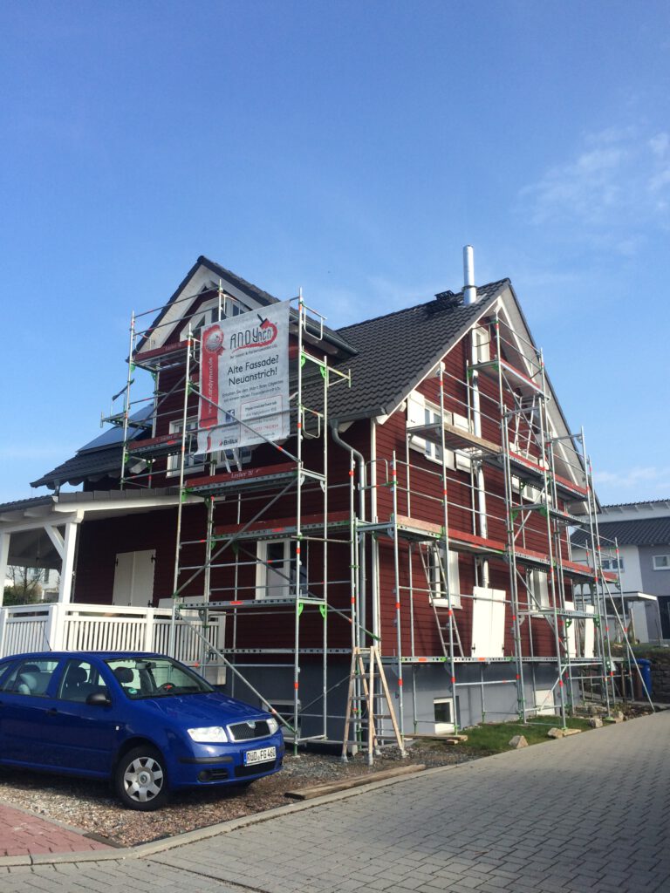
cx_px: 335
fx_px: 748
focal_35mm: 29
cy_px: 446
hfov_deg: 48.2
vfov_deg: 61.7
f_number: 2.2
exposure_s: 1/1325
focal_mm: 4.15
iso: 32
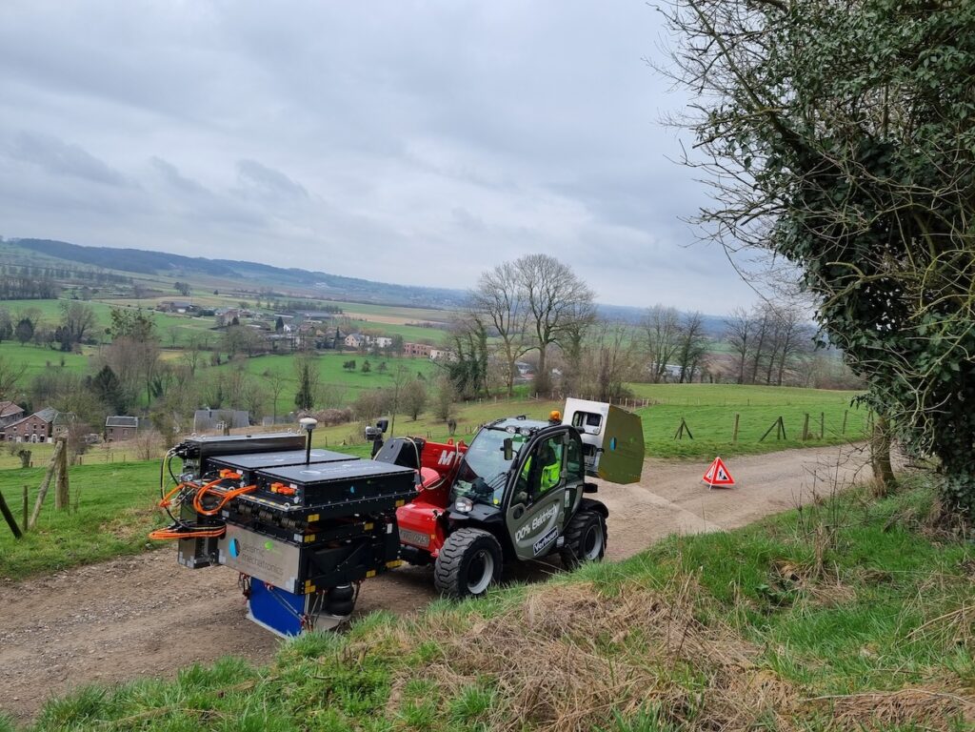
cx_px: 488
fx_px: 732
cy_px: 366
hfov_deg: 67.3
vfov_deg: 53.1
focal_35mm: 26
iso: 50
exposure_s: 1/714
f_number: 1.8
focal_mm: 5.4
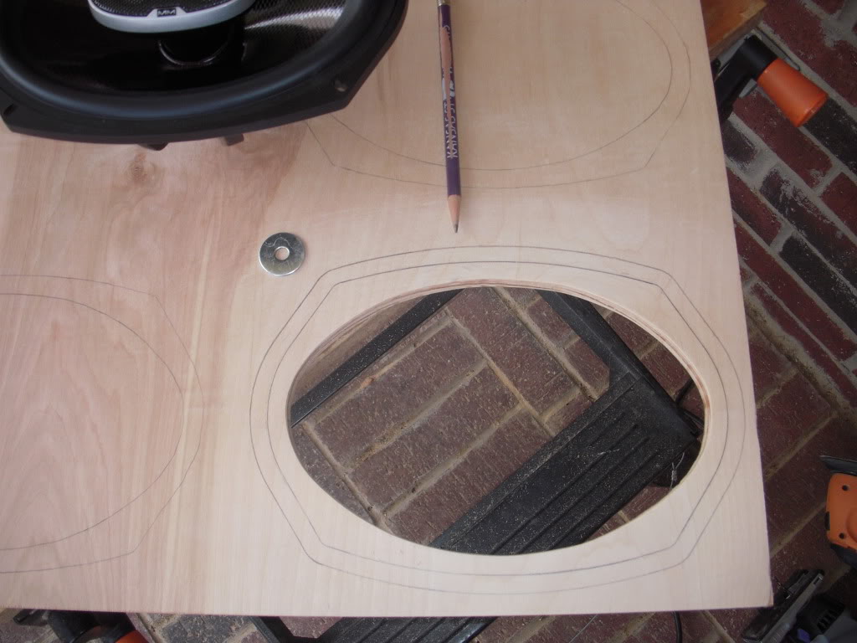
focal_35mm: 38
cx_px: 428
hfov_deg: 49.0
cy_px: 322
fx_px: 941
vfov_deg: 37.7
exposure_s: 1/160
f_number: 3.3
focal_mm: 6.3
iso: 100
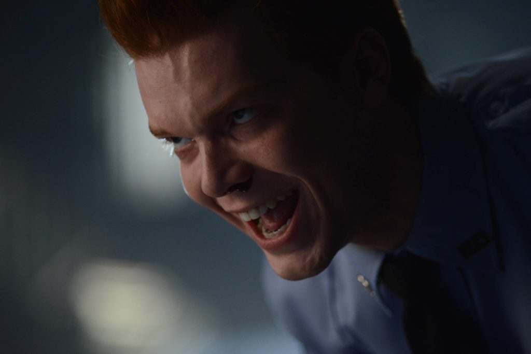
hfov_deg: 11.4
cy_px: 177
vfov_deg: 7.6
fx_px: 2655
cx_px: 266
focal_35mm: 180
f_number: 2.8
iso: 2000
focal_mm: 180
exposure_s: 1/160
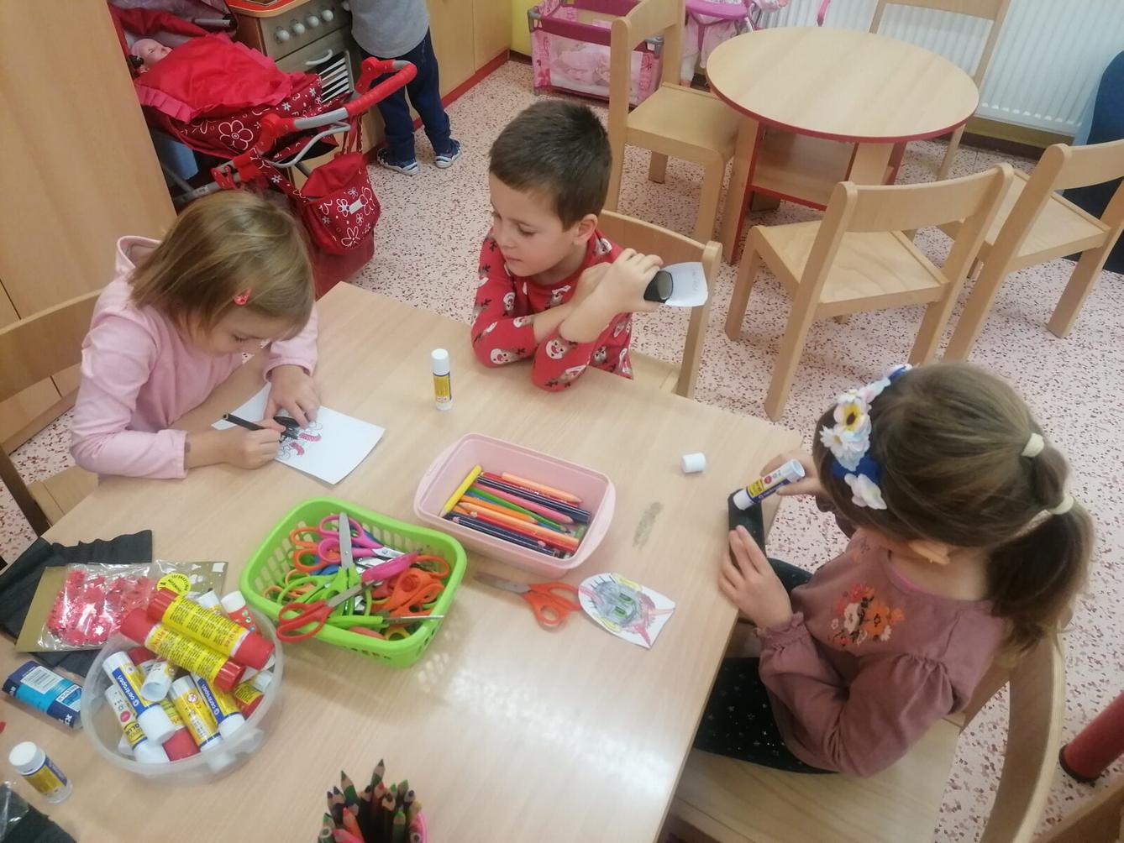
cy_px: 422
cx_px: 562
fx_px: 877
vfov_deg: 51.4
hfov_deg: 65.3
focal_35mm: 27
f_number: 1.8
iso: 320
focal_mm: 4.75
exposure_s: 1/100
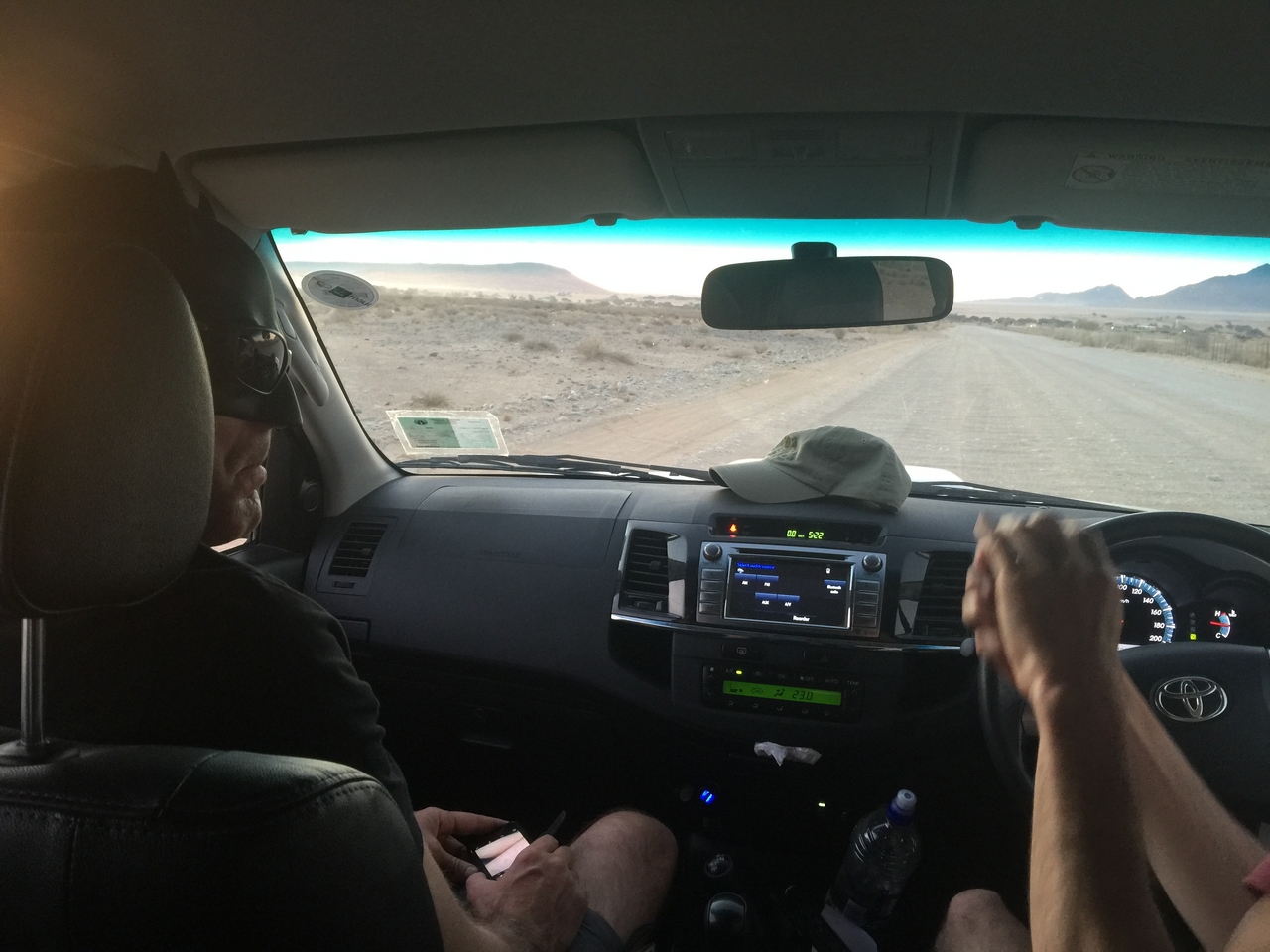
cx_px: 635
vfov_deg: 48.2
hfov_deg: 61.7
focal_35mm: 29
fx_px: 1064
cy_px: 476
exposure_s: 1/17
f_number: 2.2
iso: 64
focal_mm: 4.15
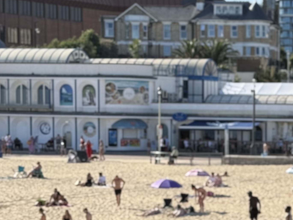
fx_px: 1202
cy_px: 206
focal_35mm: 142
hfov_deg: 13.5
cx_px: 357
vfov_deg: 10.4
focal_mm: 6.76
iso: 64
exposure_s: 1/3378
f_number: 1.78
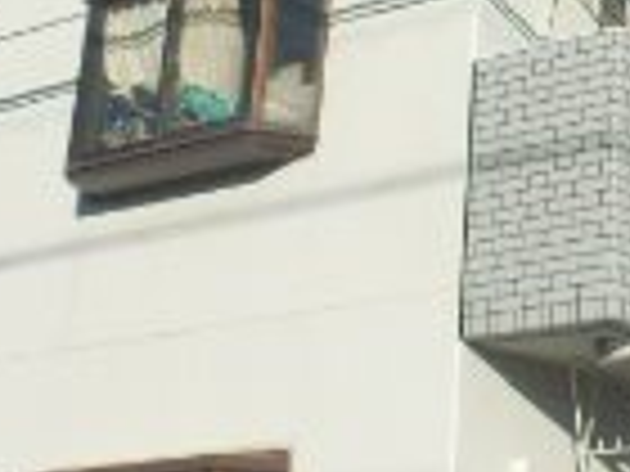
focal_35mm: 110
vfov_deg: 13.0
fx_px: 2002
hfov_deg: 17.4
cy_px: -157
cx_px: 648
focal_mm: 4.2
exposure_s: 1/320
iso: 80
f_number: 7.9
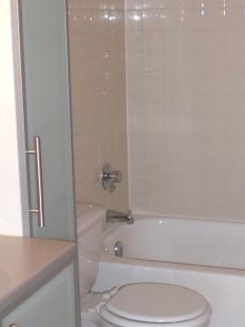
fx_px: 670
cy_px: 142
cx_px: 135
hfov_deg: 20.7
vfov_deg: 27.4
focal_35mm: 71
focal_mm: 6.3
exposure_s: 1/60
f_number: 3.1
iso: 200
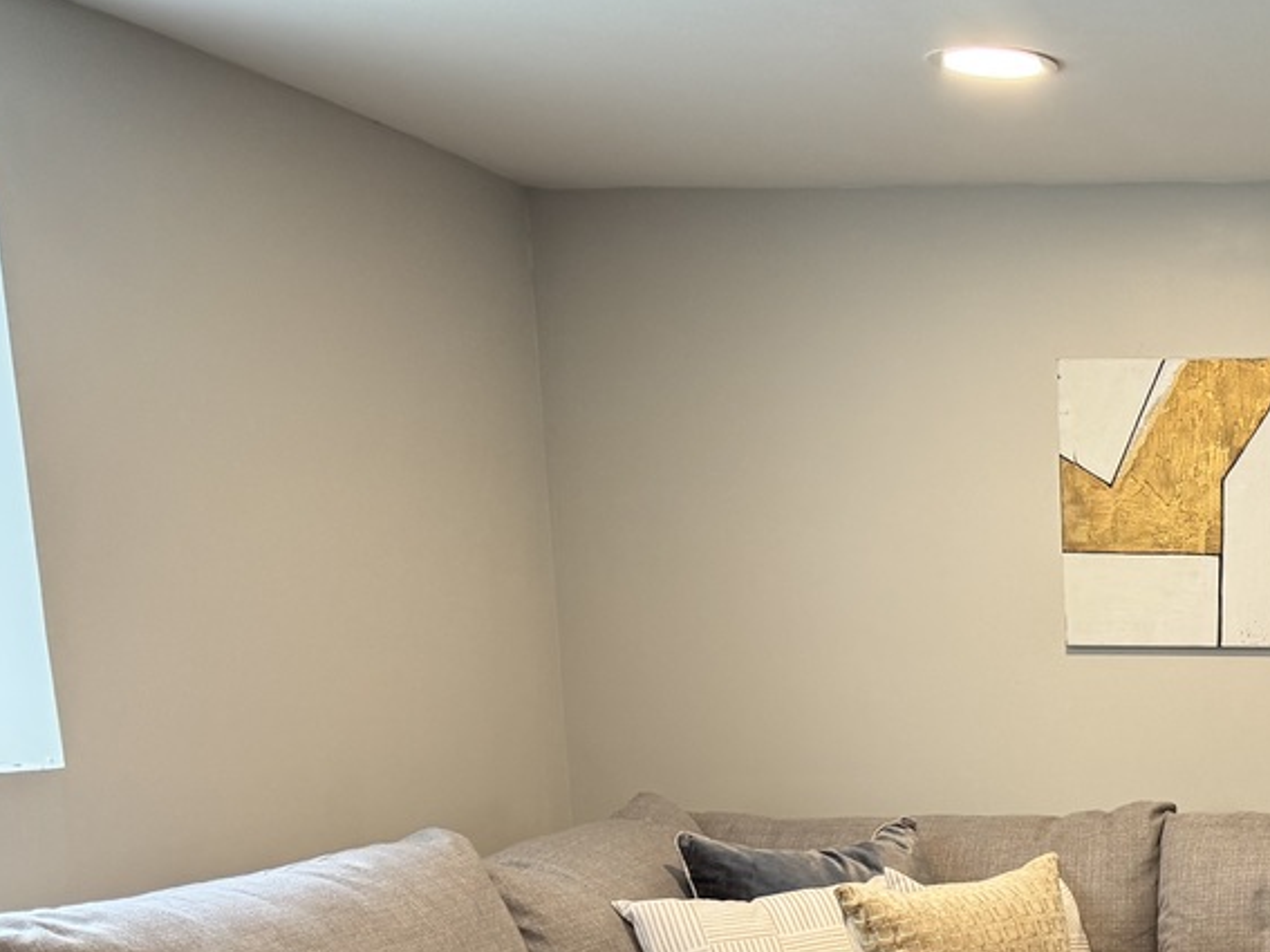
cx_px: 1481
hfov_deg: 28.1
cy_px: 1039
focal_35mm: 61
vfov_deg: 22.7
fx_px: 2238
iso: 160
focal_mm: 6.76
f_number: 1.78
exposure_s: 1/60
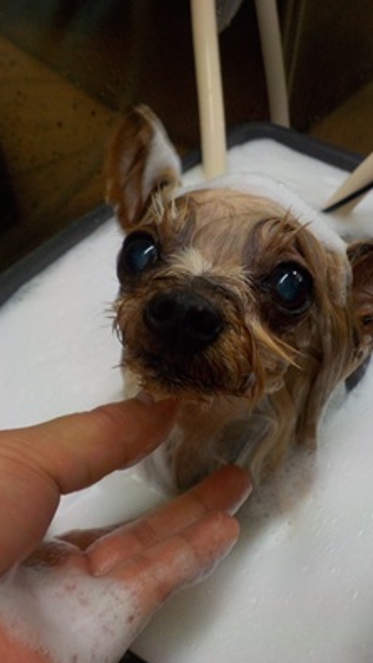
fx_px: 580
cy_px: 333
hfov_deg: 35.3
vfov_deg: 59.5
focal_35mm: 33
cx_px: 248
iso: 180
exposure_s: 1/30
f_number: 3.3
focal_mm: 4.1
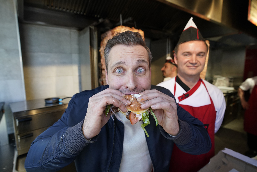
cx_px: 128
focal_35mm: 20
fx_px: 143
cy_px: 86
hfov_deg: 84.0
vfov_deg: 61.9
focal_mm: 20
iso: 1600
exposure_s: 1/400
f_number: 4
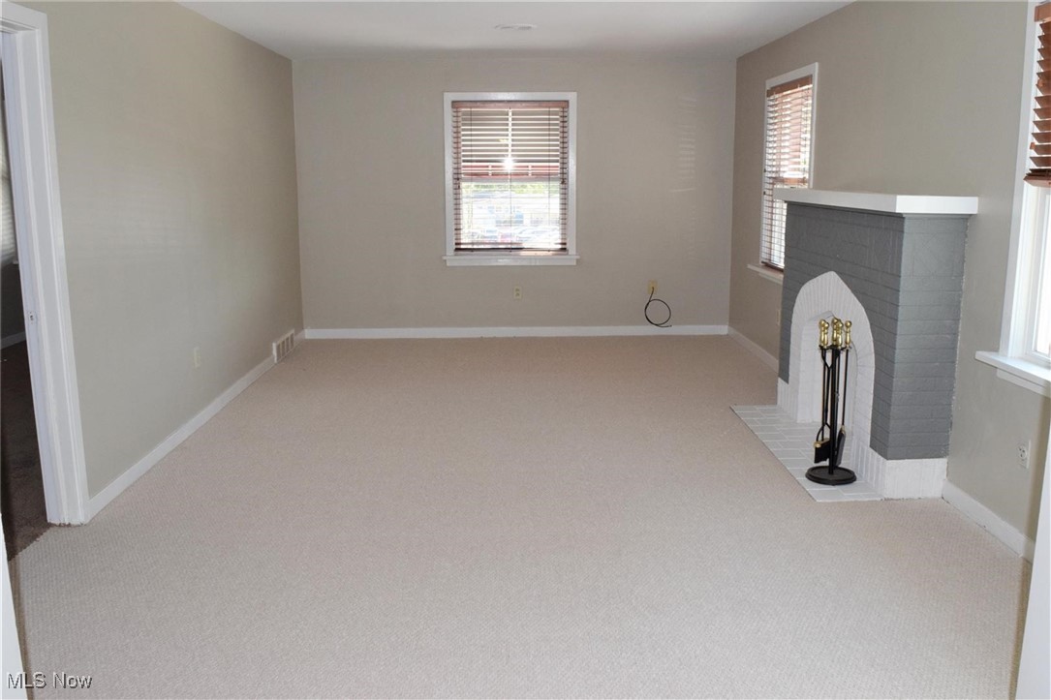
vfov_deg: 43.6
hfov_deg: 61.9
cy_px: 350
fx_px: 876
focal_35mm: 30
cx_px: 526
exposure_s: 1/60
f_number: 14
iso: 1600
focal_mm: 20
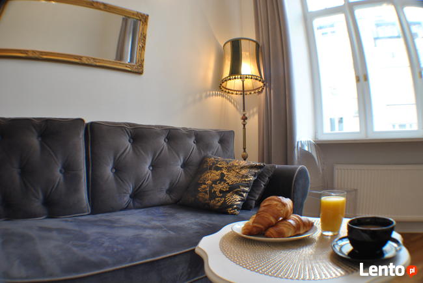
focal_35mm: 45
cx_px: 212
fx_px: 529
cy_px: 142
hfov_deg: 43.6
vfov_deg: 29.9
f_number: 4.5
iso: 400
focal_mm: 30
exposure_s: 1/50
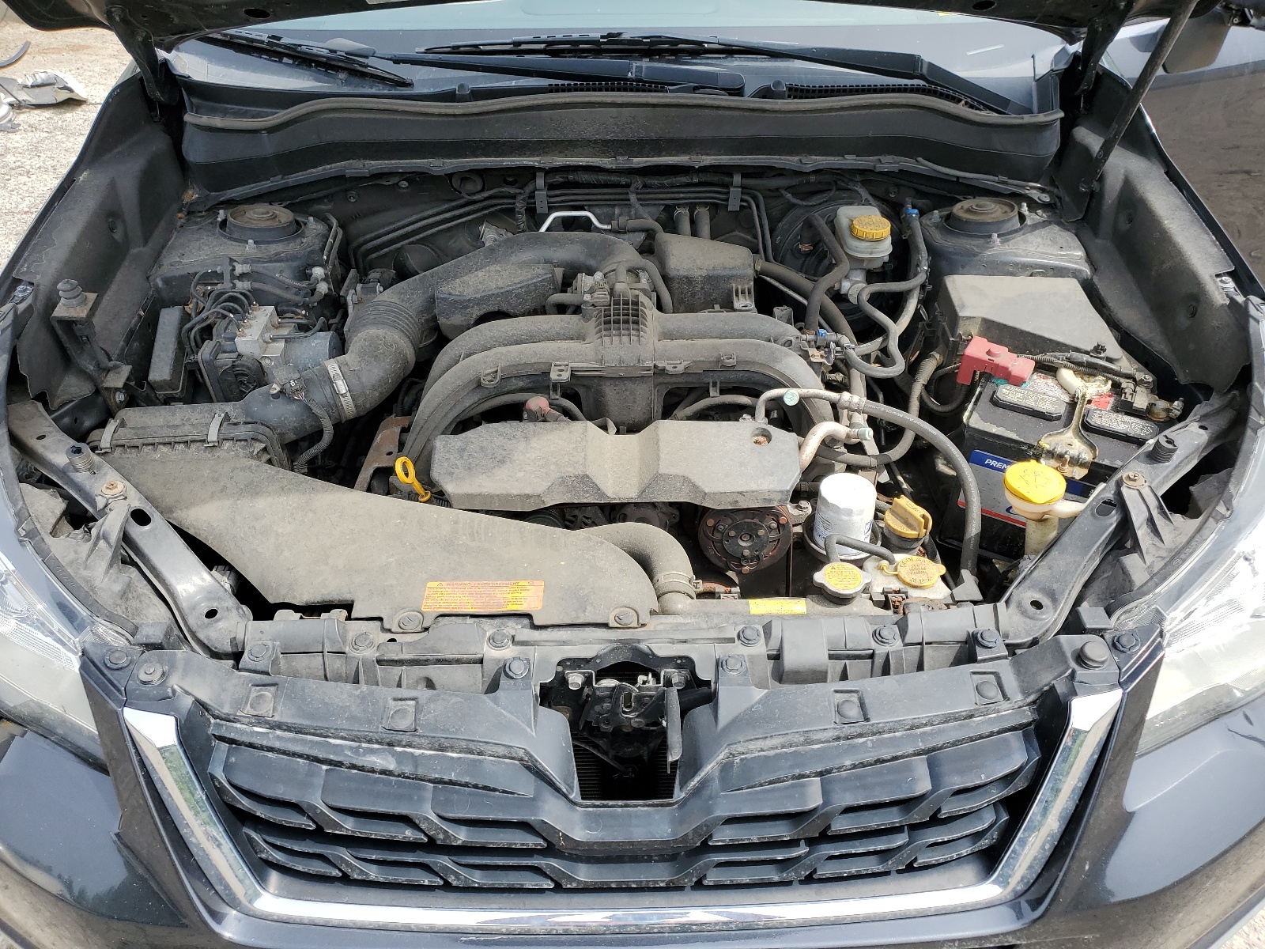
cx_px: 632
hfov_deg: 67.3
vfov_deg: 53.1
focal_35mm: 26
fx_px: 950
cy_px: 474
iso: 50
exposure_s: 1/1111
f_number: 1.5
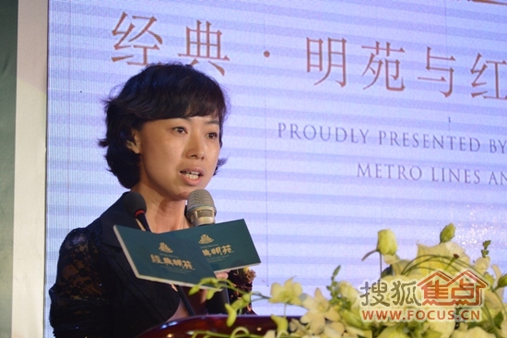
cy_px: 169
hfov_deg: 24.6
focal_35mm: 82
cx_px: 254
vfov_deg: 16.5
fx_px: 1161
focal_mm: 55
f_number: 5.6
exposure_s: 1/100
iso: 400
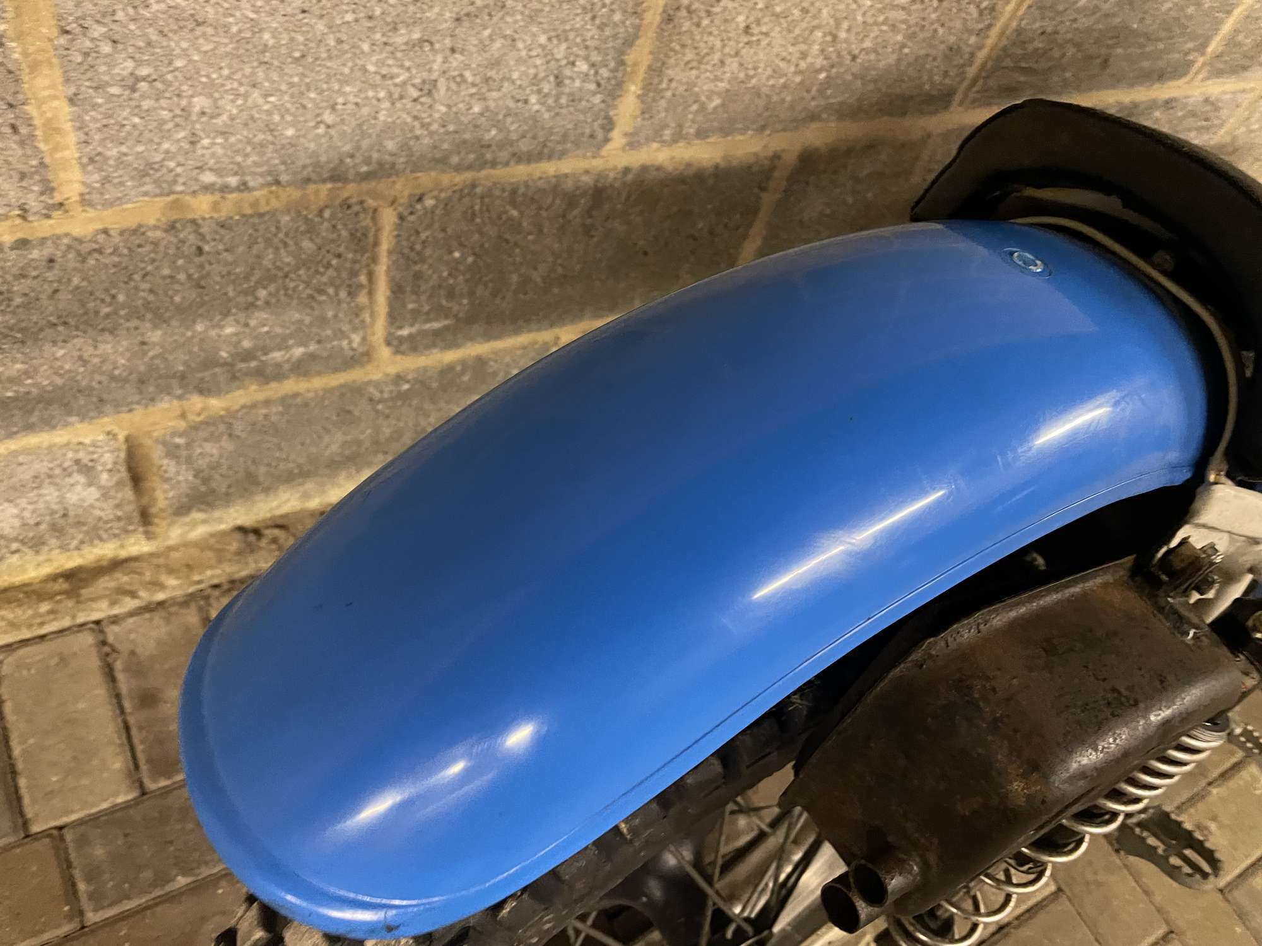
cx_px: 631
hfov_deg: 67.3
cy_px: 473
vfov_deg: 53.1
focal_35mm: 26
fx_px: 948
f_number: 1.6
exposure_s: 1/25
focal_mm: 4.2
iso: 500
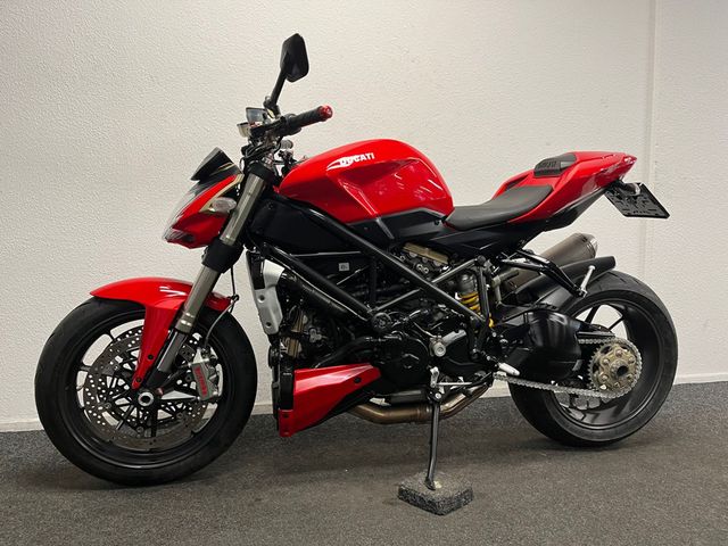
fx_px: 547
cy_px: 273
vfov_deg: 53.1
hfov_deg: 67.3
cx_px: 364
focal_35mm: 26
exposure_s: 1/50
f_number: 1.6
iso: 100
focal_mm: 5.1
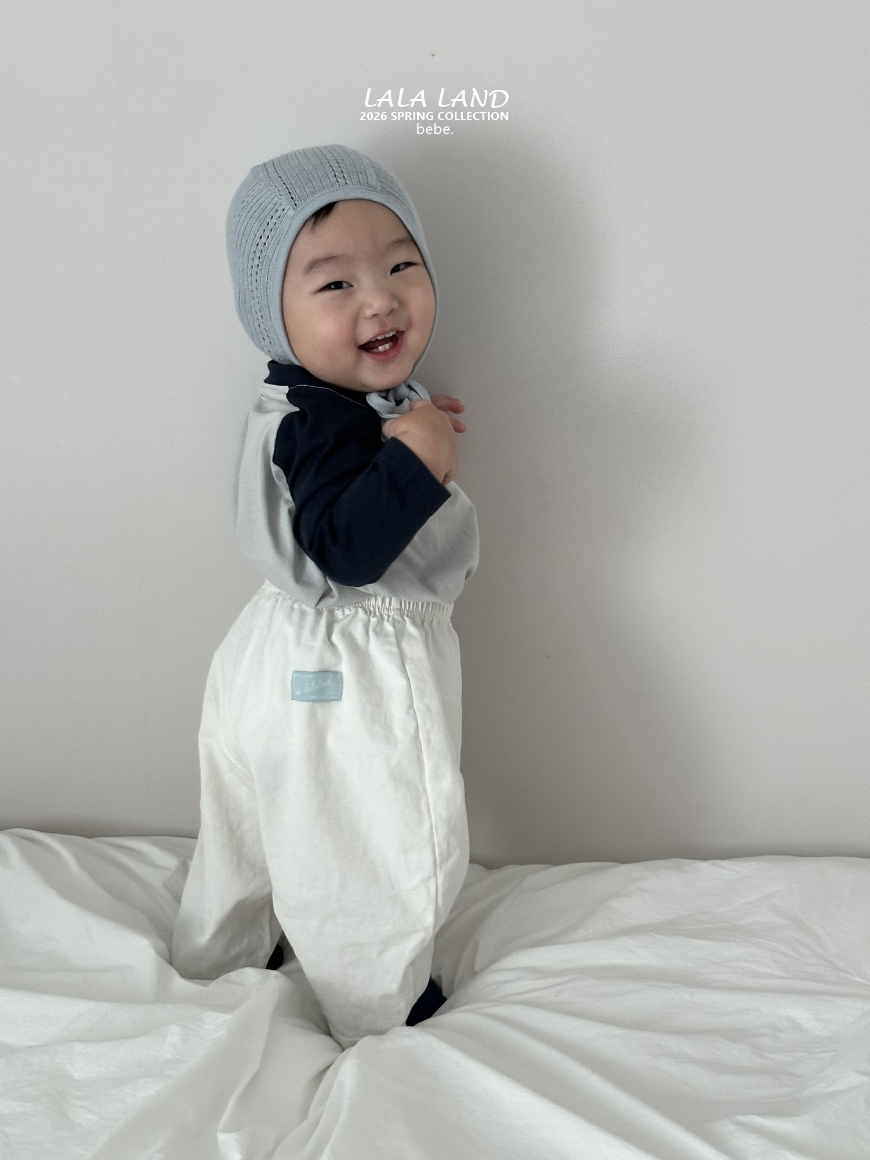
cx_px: 435
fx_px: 1609
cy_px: 580
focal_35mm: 48
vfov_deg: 39.7
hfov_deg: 30.3
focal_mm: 6.86
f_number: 1.78
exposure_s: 1/109
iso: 80
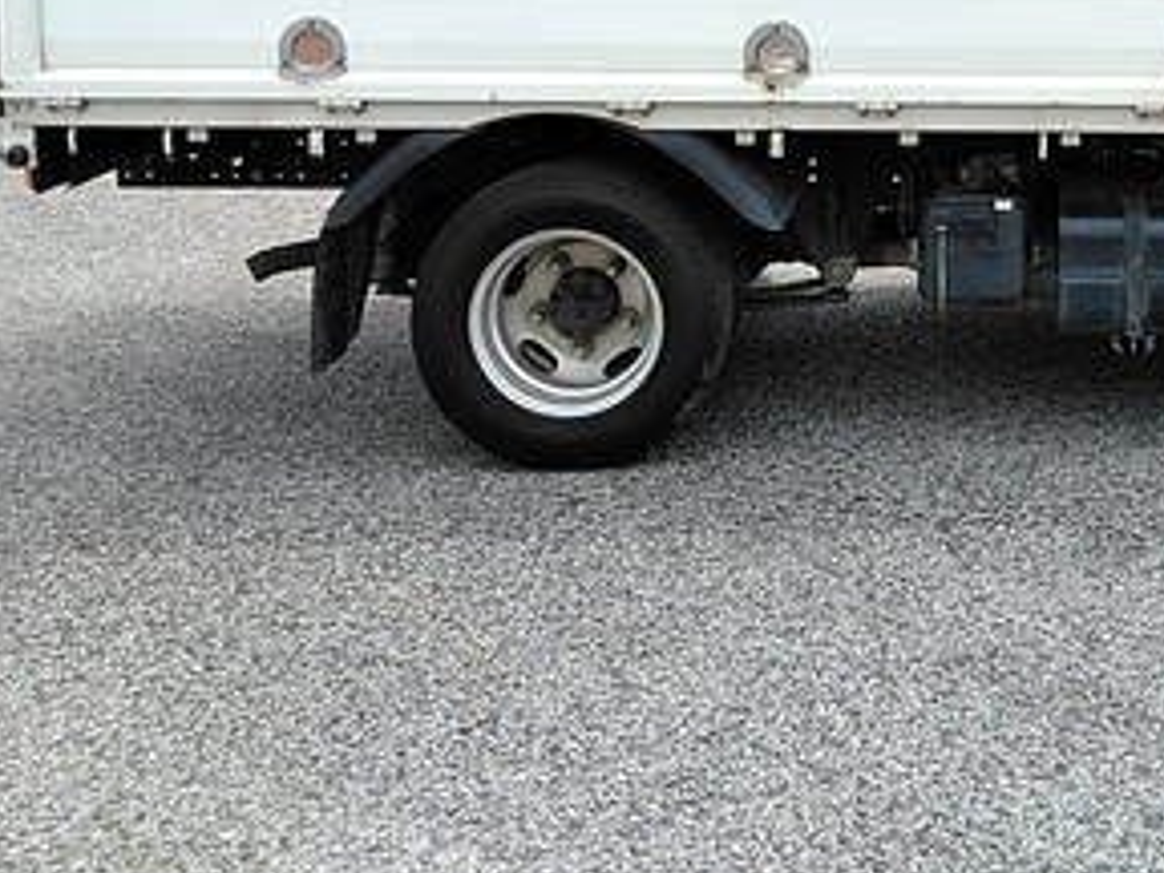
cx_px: 1091
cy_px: -44
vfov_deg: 23.2
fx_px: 2018
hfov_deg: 30.5
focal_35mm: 60
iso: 60
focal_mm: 3.46
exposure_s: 1/571
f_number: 2.2
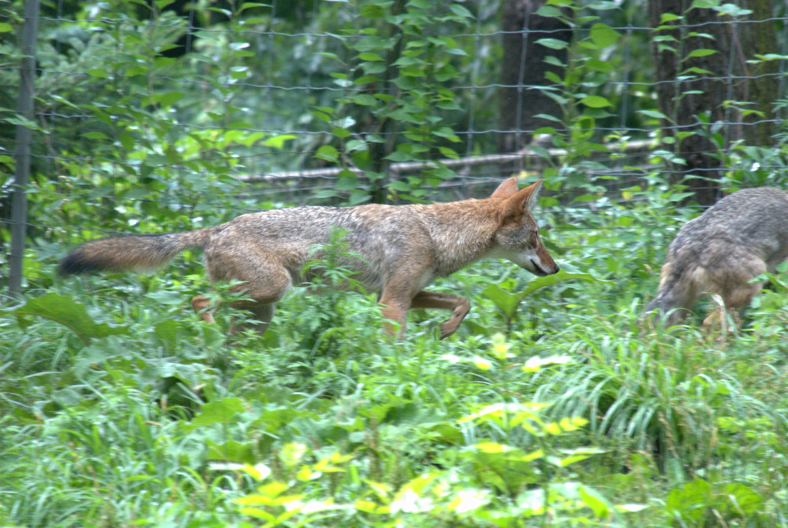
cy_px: 264
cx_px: 394
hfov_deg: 4.9
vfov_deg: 3.3
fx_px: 9207
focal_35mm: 420
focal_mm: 280
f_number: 9
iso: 1600
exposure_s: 1/160
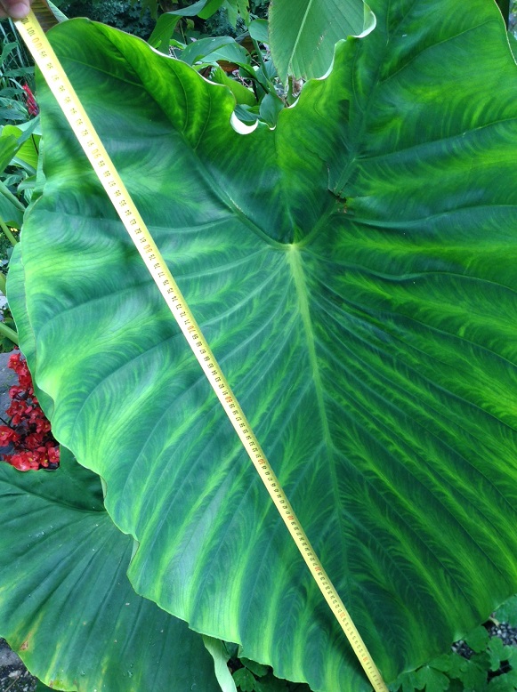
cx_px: 258
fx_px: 699
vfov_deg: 52.7
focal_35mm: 35
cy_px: 346
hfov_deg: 40.6
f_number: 2.4
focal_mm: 4.28
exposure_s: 1/120
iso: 64
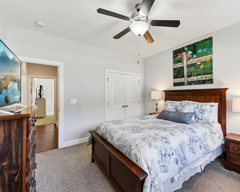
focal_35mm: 16
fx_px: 114
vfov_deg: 80.4
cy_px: 96
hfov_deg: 91.8
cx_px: 146
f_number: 8
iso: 200
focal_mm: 14
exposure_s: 1/15
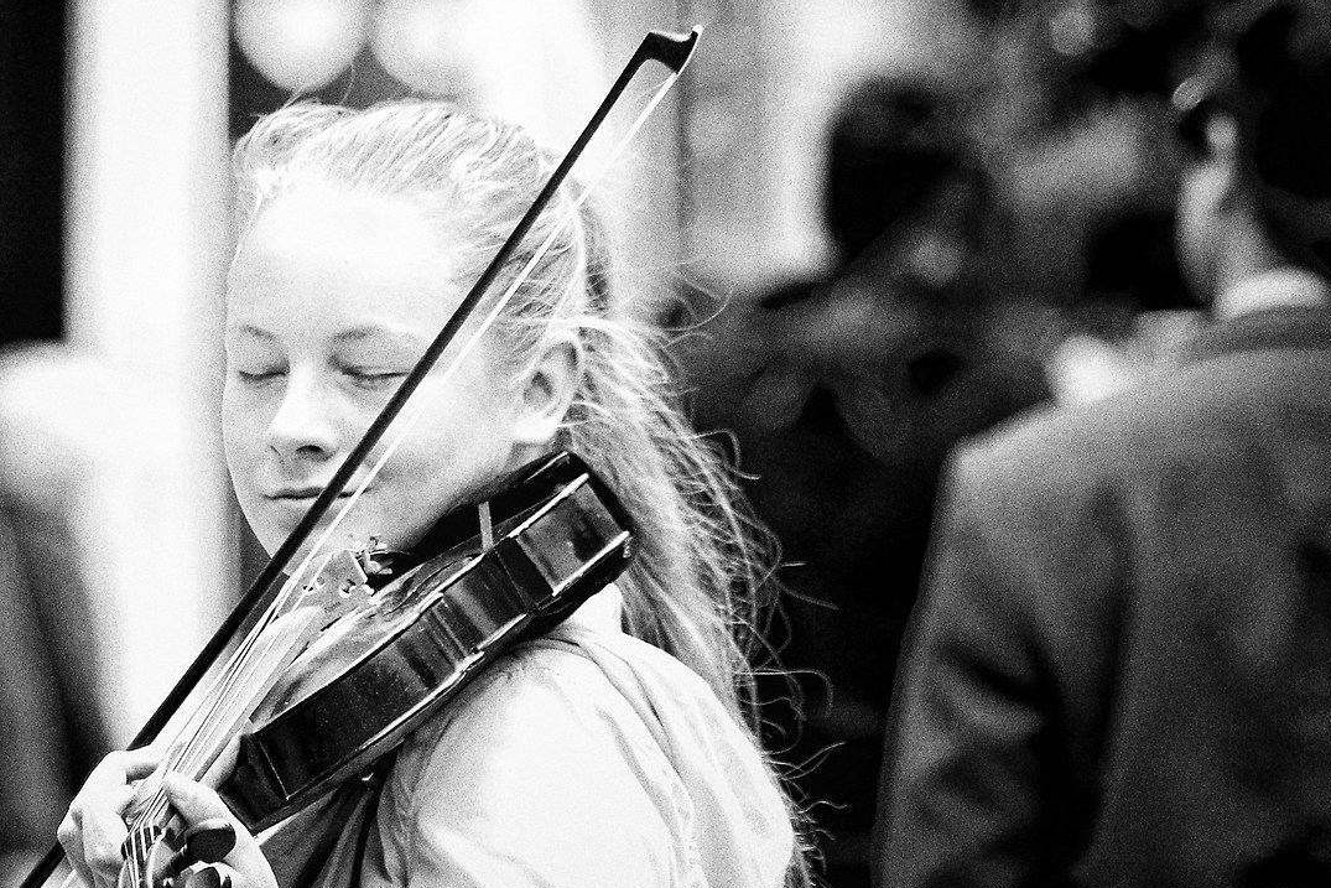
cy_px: 348
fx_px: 23516
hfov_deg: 3.2
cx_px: 307
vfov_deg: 2.2
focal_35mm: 636
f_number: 4.5
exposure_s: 1/500
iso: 800
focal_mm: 190
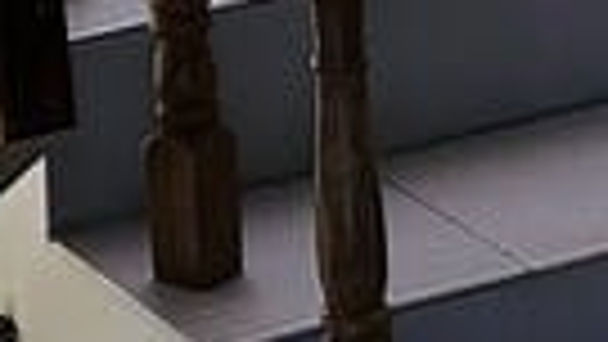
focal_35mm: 199
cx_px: -77
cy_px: -225
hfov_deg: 10.7
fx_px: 3209
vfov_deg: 6.0
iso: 500
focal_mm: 6.86
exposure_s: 1/60
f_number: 1.78
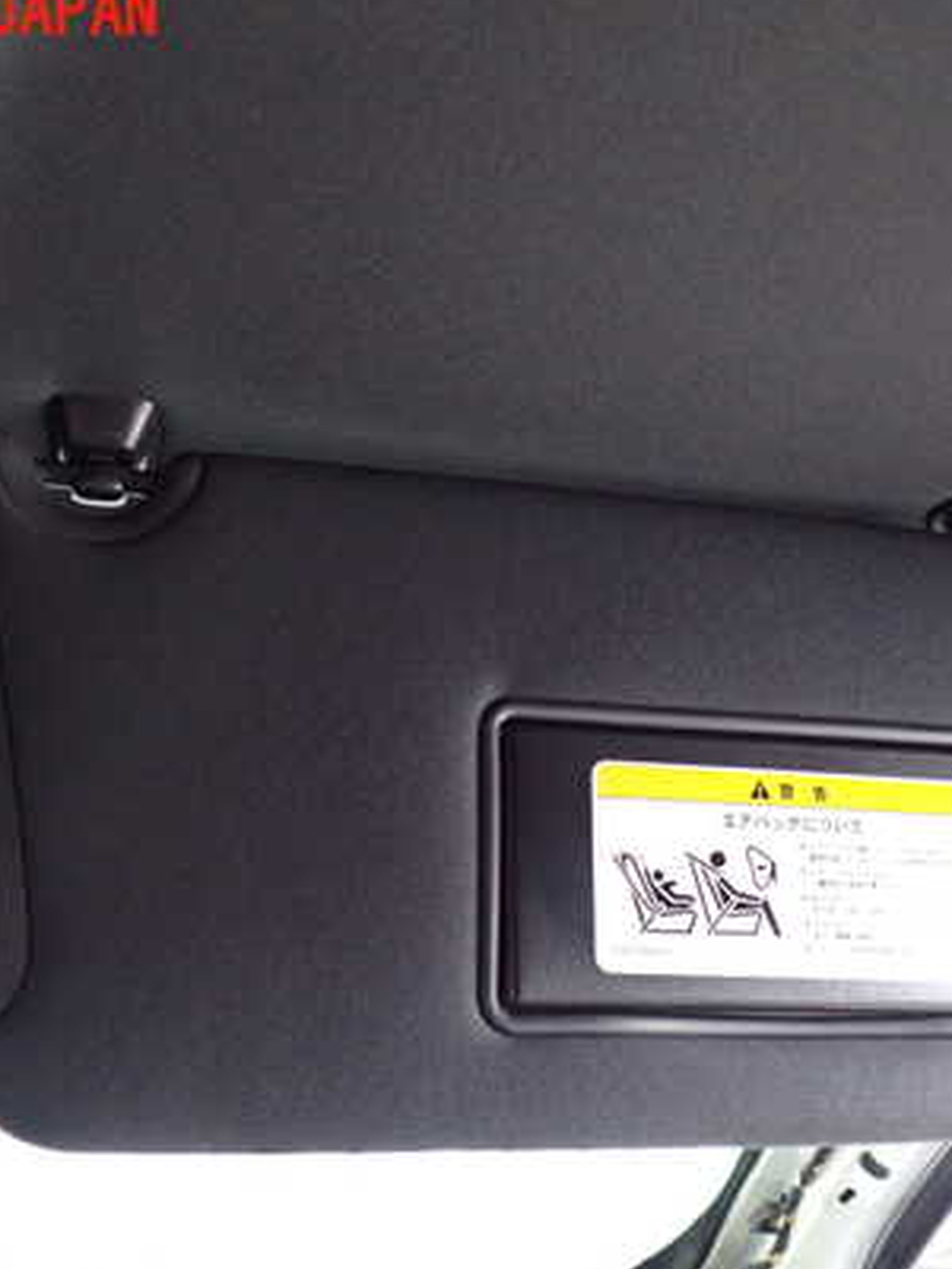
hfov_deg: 32.1
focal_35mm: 45
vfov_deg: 42.0
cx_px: 533
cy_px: 688
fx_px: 1650
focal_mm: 5.4
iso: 640
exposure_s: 1/30
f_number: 2.3
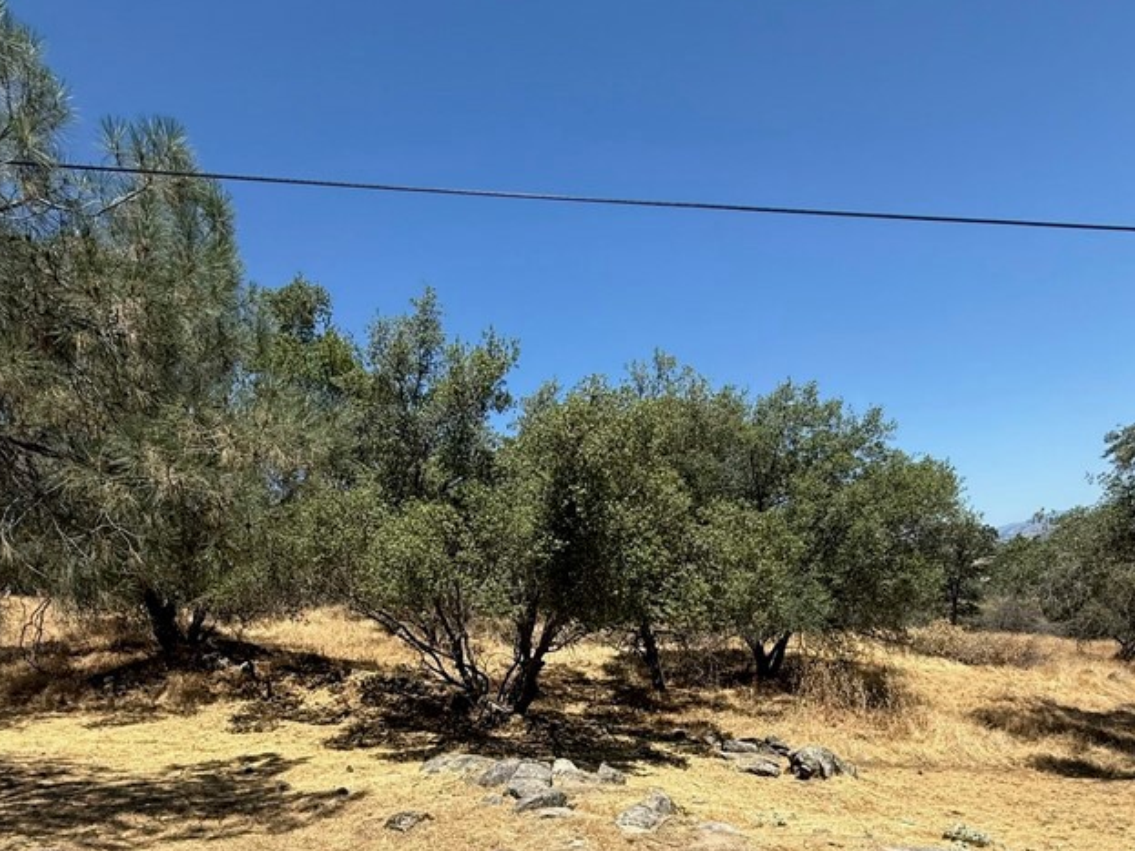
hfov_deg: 73.8
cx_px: 525
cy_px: 665
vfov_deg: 55.3
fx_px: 754
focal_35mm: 23
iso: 50
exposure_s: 1/1795
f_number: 2.2
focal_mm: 2.22
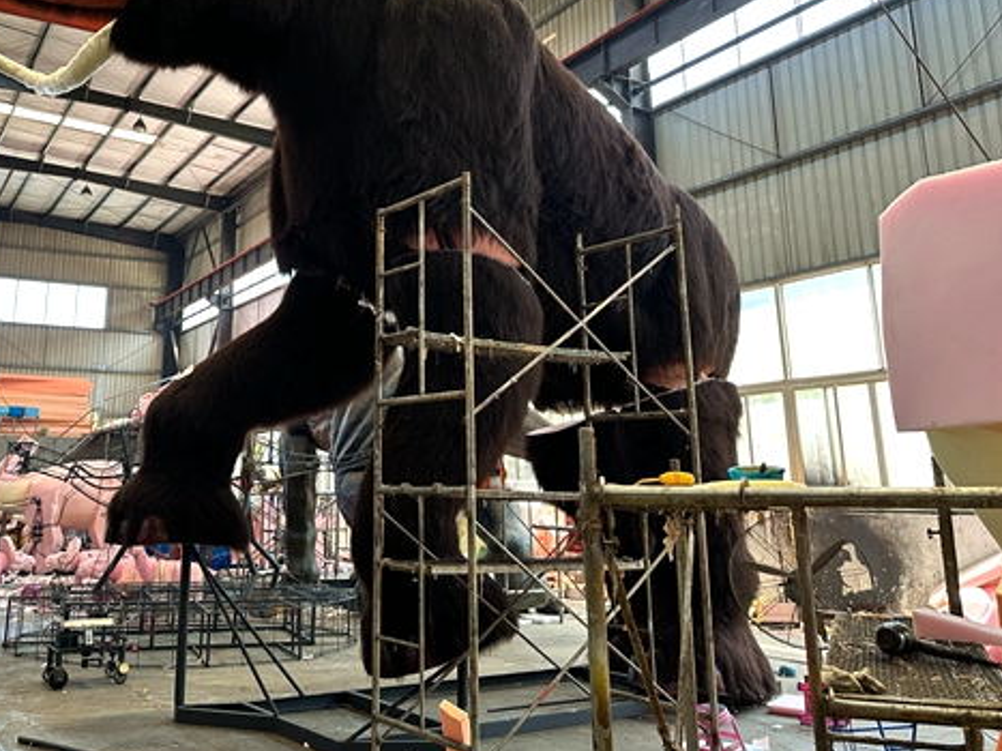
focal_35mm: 34
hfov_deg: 53.3
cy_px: 227
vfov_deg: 41.0
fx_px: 984
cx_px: 372
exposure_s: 1/121
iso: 100
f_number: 1.78
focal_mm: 6.86
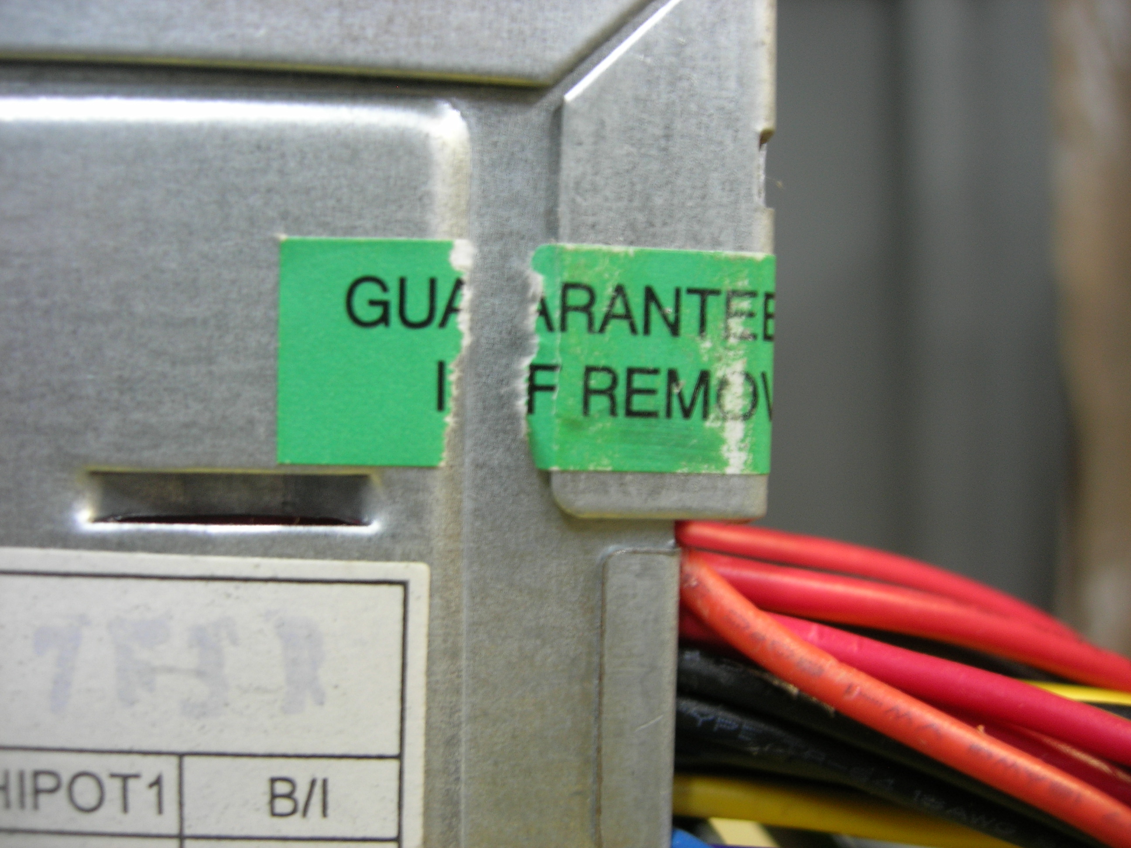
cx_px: 566
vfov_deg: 37.7
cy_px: 424
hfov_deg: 49.0
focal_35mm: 38
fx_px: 1242
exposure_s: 1/4.8
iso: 64
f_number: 2.8
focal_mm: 7.8
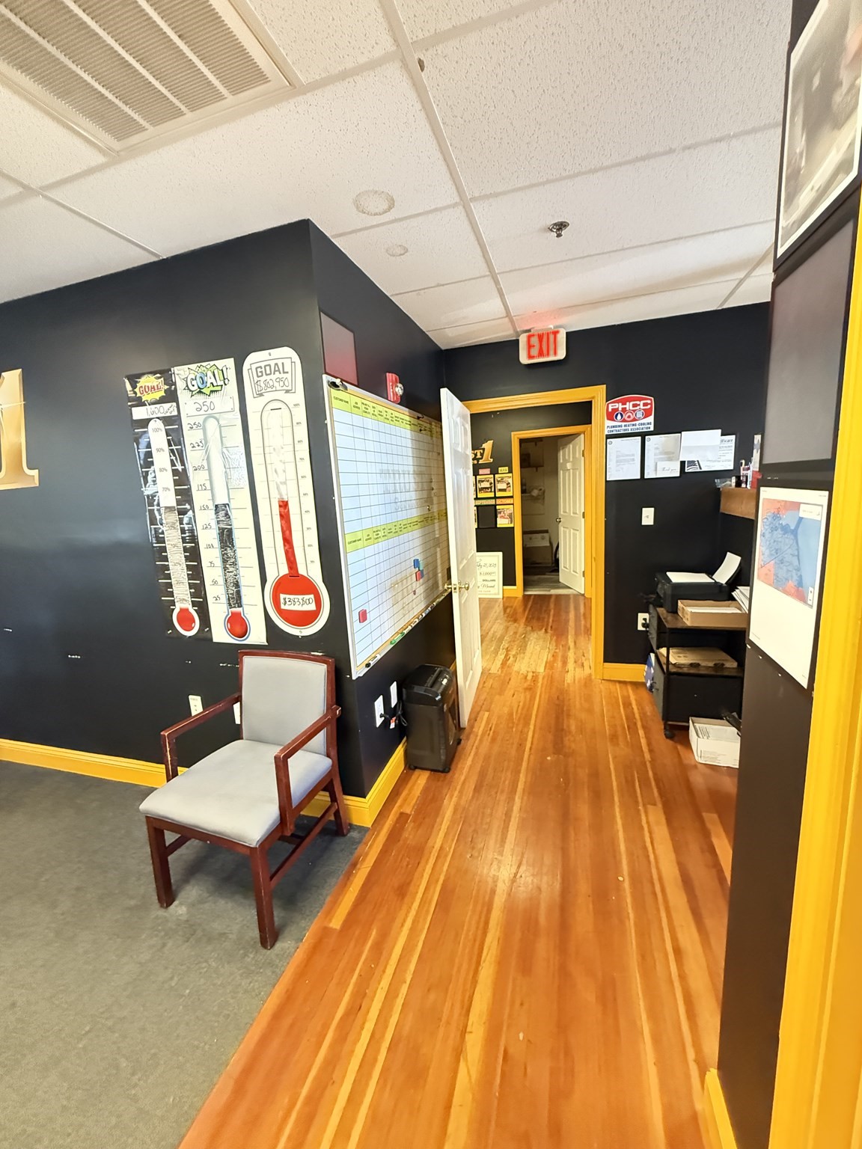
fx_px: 465
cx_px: 431
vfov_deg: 102.1
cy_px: 574
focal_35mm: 14
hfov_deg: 85.7
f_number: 2.2
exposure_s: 1/60
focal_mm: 2.22
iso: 1250
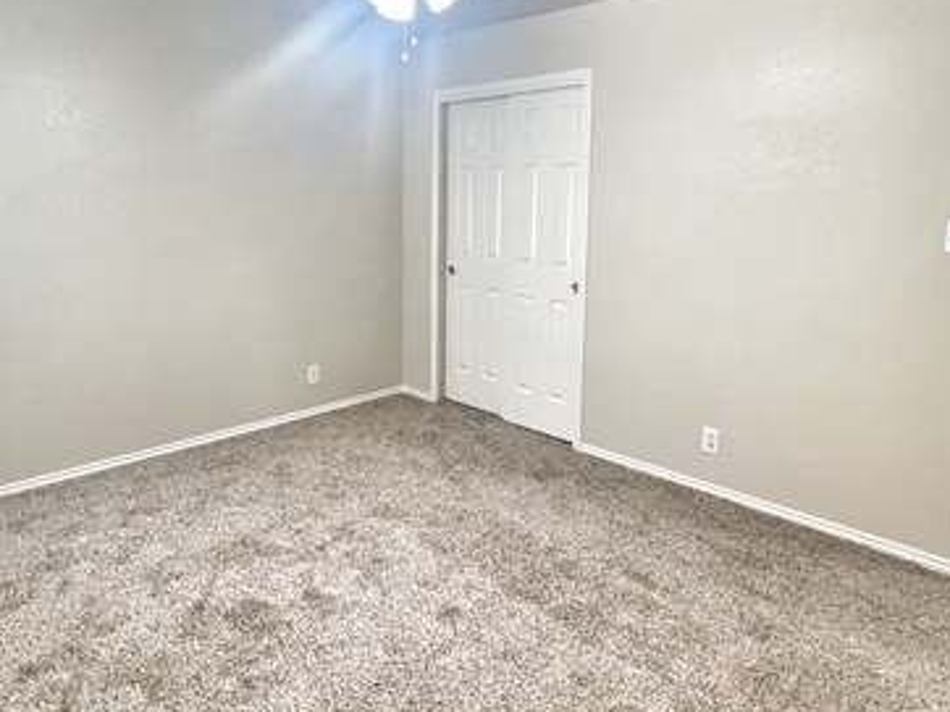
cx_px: 462
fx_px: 631
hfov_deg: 73.9
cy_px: 278
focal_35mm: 23
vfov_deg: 58.3
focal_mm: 1.57
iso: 125
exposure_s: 1/60
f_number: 1.8
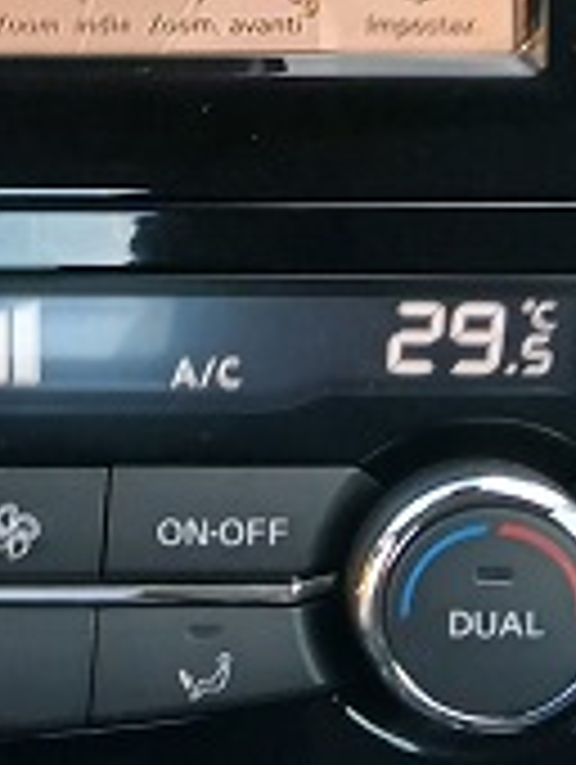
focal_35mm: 122
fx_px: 2700
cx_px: -198
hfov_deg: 11.8
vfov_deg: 15.5
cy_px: -189
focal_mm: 3.98
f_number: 1.8
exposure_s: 1/50
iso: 80
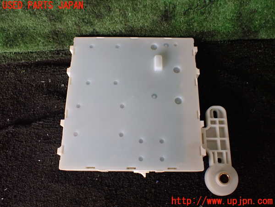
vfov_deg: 46.8
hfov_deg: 60.0
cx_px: 138
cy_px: 104
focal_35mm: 30
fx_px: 238
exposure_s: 1/125
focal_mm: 5.4
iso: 640
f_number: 2.3
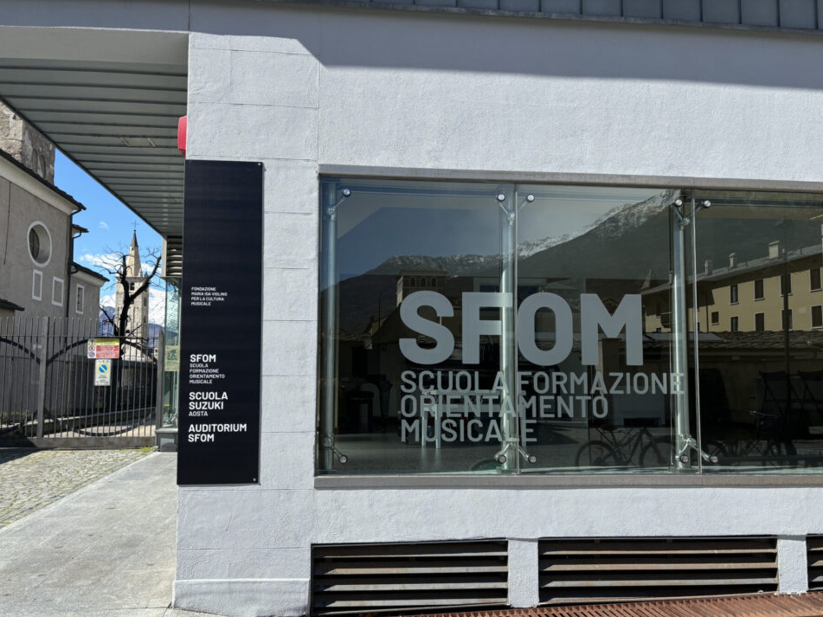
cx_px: 396
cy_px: 331
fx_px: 666
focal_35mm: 28
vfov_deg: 49.7
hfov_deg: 63.4
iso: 50
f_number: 1.6
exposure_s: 1/2151
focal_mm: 5.96
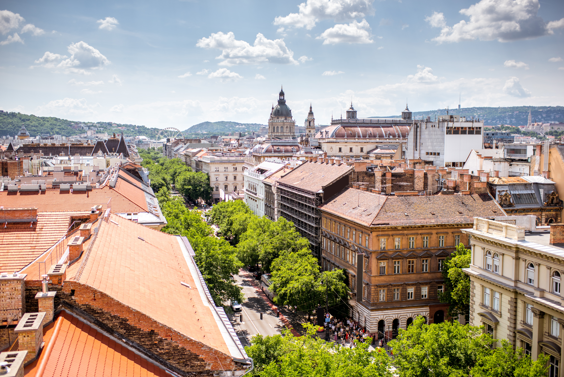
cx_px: 282
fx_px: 548
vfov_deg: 37.9
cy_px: 188
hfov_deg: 54.4
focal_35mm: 35
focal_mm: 35
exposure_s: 1/6400
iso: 200
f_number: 2.5
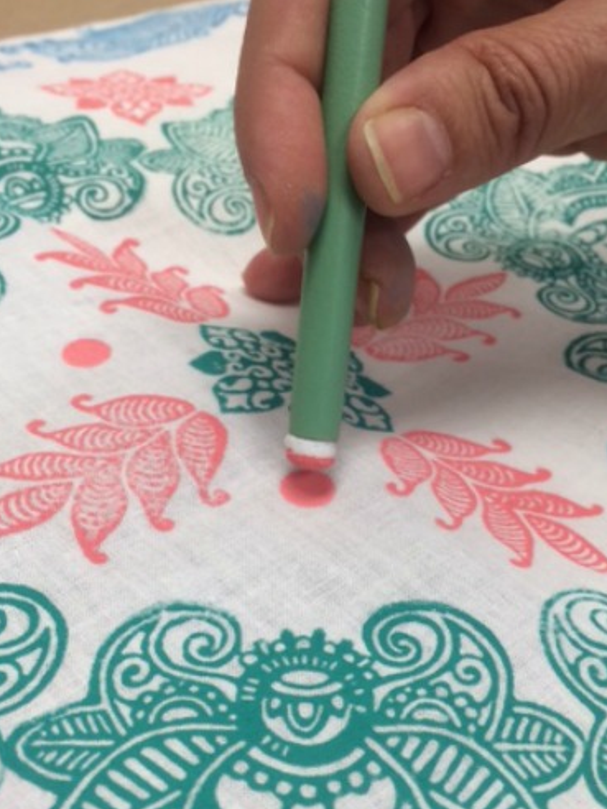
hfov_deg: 33.6
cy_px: 466
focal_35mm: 43
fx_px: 1005
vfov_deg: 43.7
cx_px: 307
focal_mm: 4.15
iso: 40
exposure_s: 1/40
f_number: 2.2
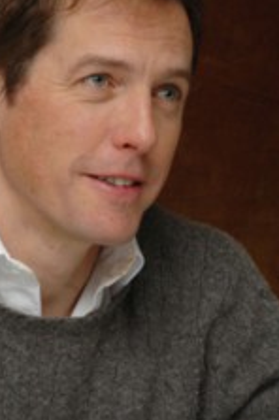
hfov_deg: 6.4
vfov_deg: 9.6
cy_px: 181
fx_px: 2507
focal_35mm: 215
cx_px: 107
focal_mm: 80
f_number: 10
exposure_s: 1/1250
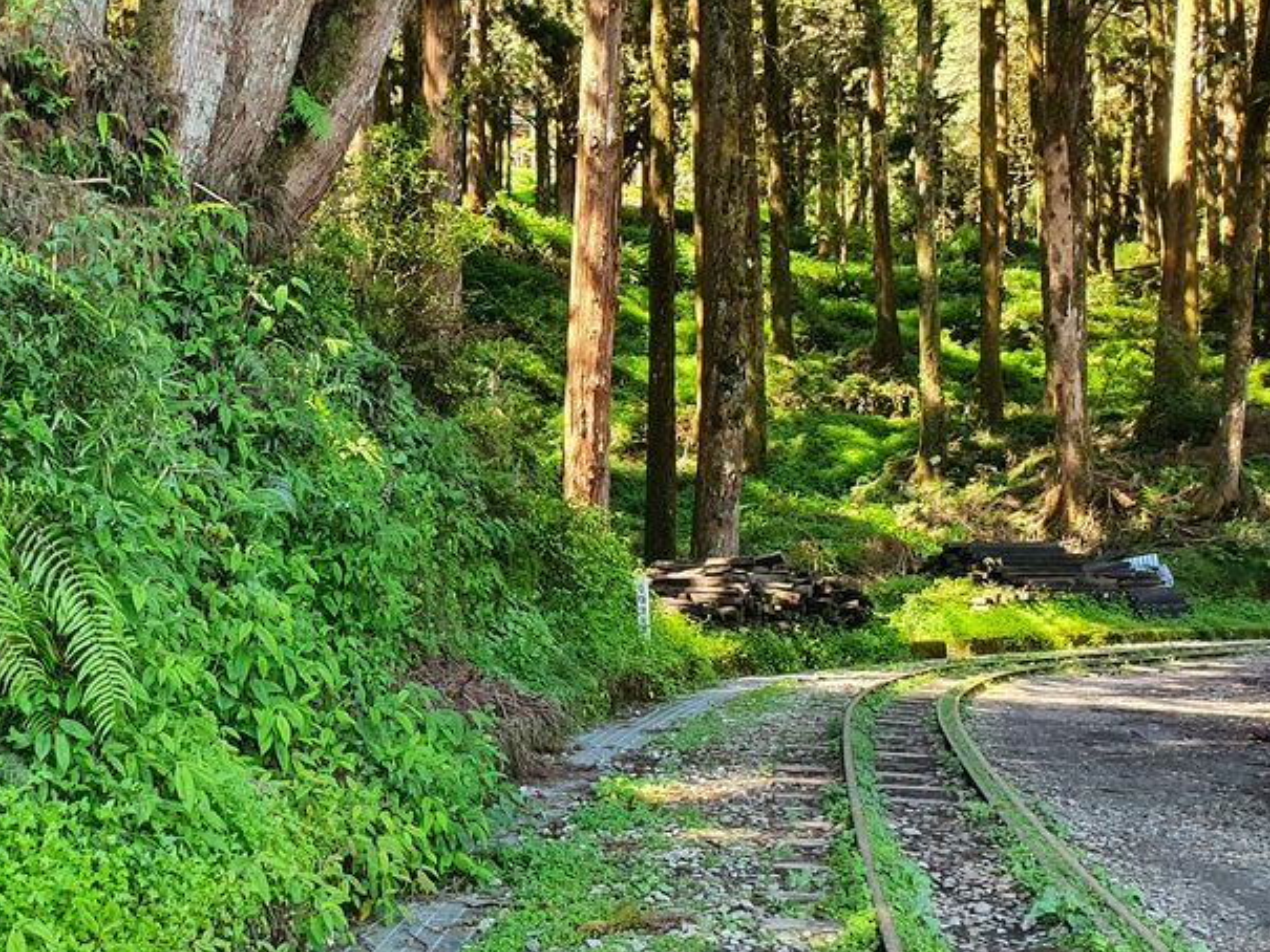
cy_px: 549
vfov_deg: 32.8
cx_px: 206
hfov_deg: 40.7
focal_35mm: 44
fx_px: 1615
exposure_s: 1/120
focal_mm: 4.32
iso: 160
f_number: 2.4
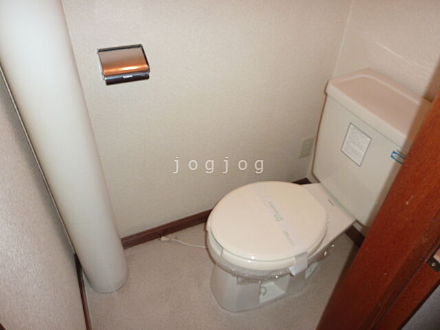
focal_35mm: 25
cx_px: 220
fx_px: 318
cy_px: 165
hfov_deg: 69.4
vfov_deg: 54.9
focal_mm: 4.1
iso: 100
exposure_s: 1/30
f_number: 3.3
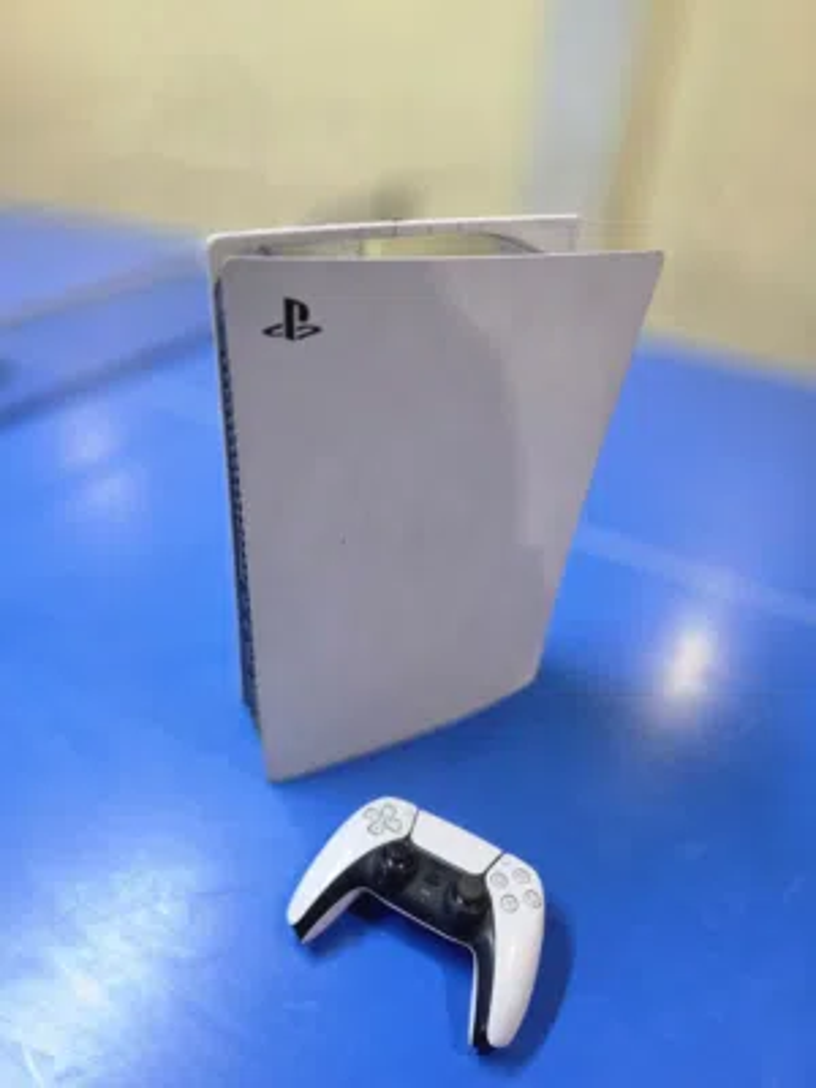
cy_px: 544
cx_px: 408
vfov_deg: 73.9
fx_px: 723
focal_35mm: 23
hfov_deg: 58.9
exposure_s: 1/100
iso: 640
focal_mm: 6.3
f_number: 1.7
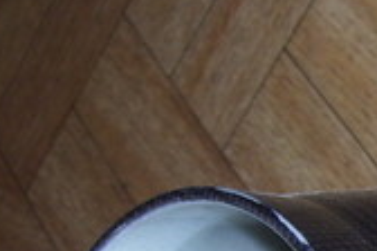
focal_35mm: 143
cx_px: 613
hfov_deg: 13.3
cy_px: 455
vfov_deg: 9.2
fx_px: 1497
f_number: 2.7
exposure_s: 1/60
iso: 80
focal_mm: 6
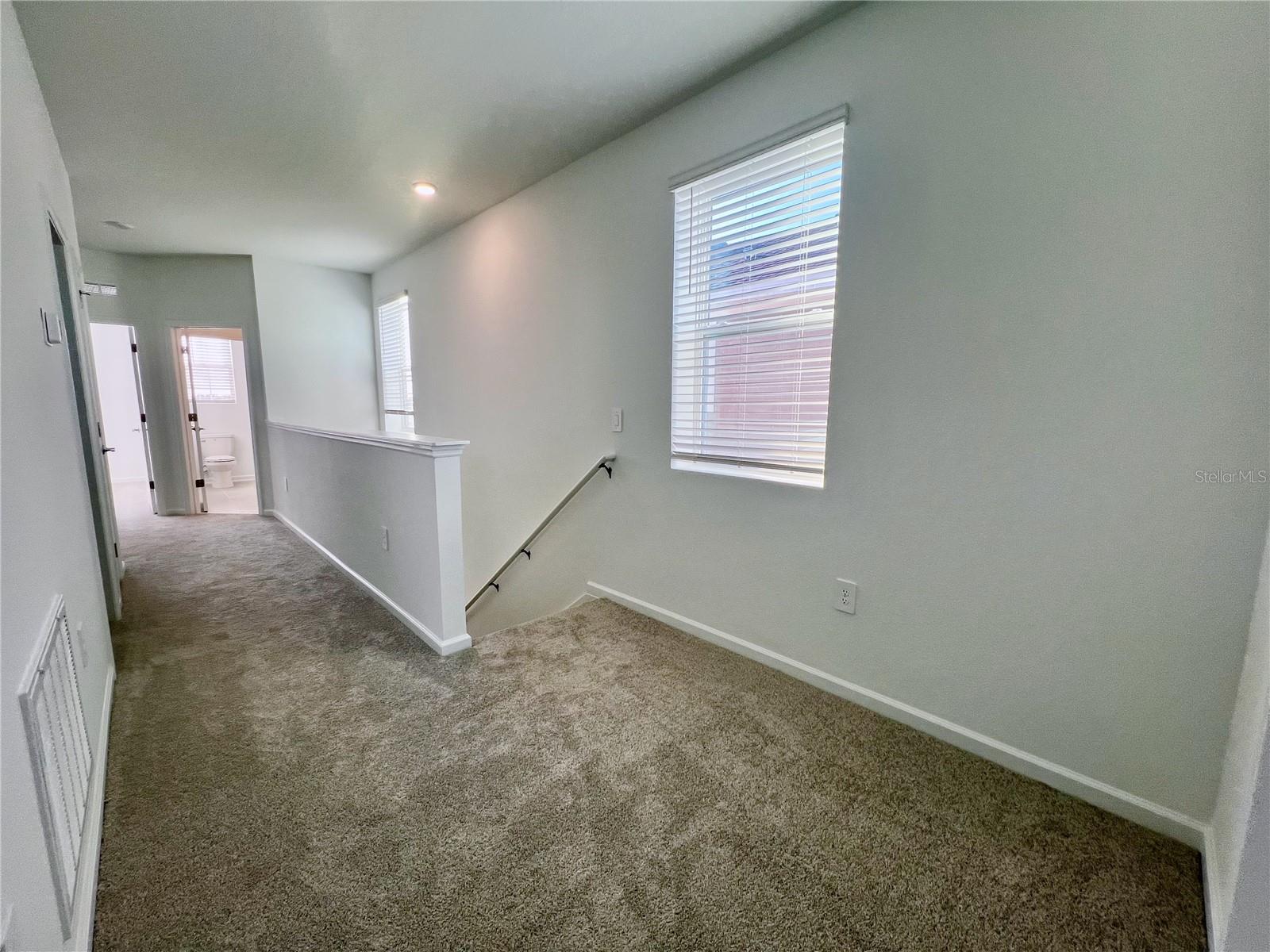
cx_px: 635
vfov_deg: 89.9
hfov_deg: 106.2
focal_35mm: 13
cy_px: 476
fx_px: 477
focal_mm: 1.57
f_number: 1.8
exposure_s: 1/120
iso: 40
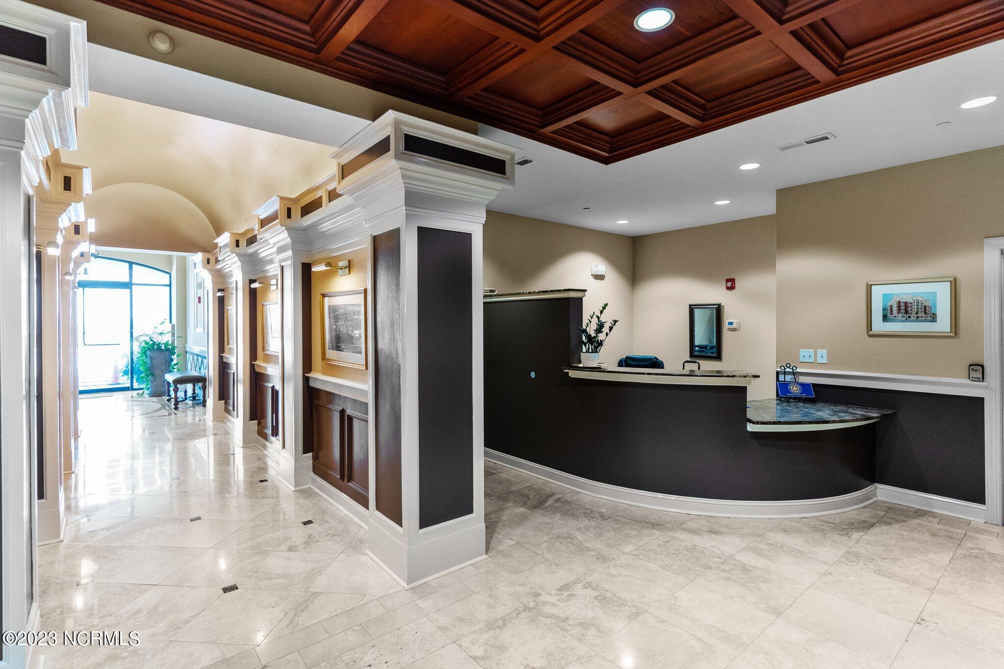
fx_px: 474
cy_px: 334
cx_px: 502
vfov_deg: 70.4
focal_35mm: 17
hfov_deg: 93.3
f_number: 3.5
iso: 800
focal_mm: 17
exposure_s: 1/50
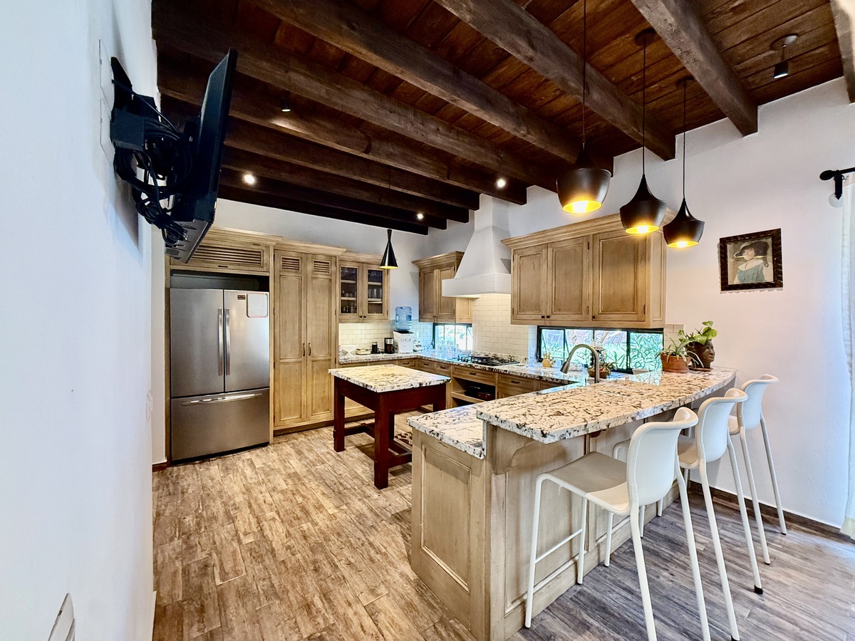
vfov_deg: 85.7
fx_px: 346
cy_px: 320
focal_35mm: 14
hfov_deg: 102.1
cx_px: 428
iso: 400
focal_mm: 2.22
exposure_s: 1/60
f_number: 2.2
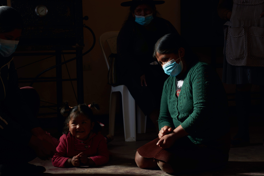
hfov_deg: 24.6
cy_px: 88
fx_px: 604
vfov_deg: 16.5
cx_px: 132
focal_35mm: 82
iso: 100
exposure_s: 1/80
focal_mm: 55
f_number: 5.6
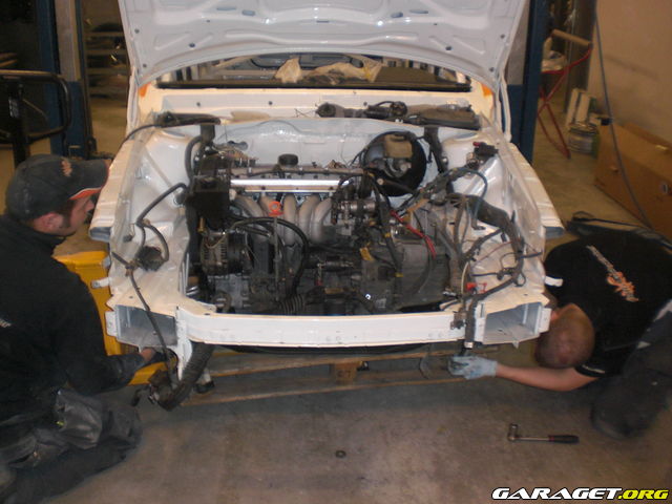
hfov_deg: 51.4
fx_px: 699
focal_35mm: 36
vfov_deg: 39.7
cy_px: 252
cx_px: 336
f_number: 3.1
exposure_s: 1/60
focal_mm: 6.3
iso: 200
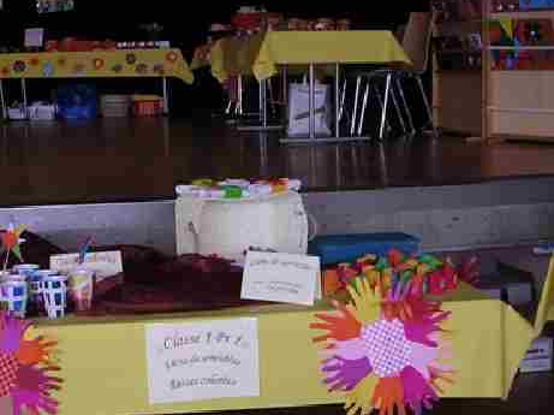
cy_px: 238
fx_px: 1055
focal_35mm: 66
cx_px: 154
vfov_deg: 22.2
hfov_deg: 29.1
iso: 100
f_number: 2.8
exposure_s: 1/30
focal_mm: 5.8
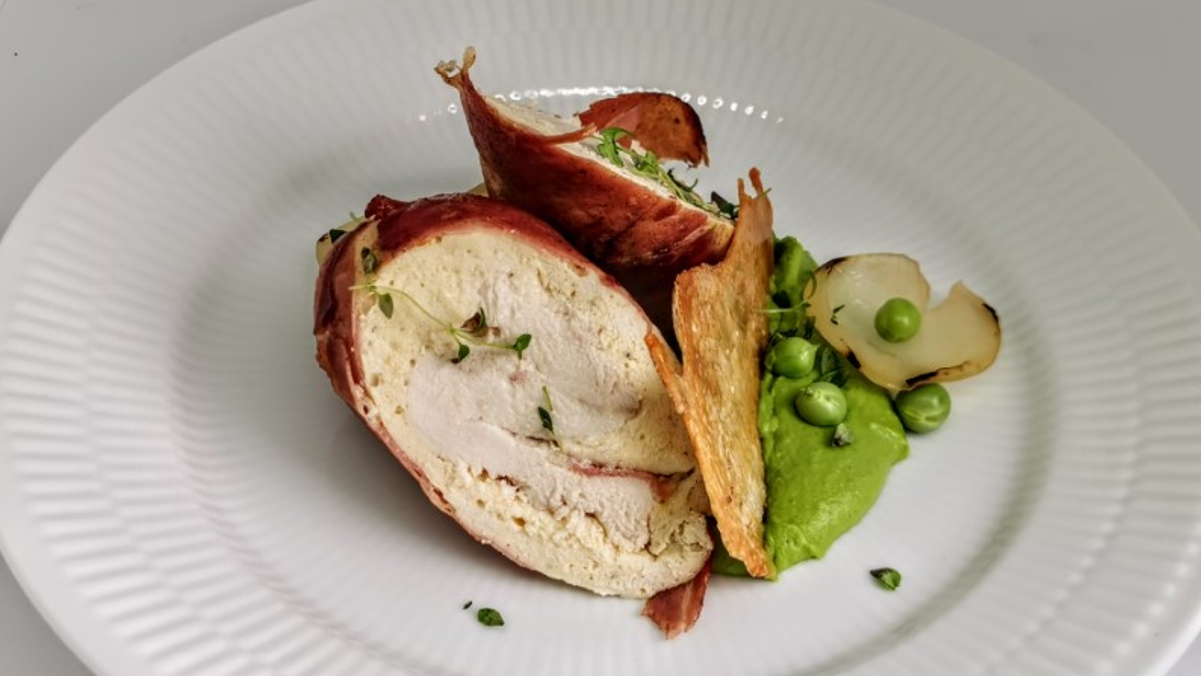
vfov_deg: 26.5
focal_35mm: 45
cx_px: 602
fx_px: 1433
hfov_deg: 45.5
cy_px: 392
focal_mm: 5.56
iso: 50
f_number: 1.6
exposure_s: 1/198
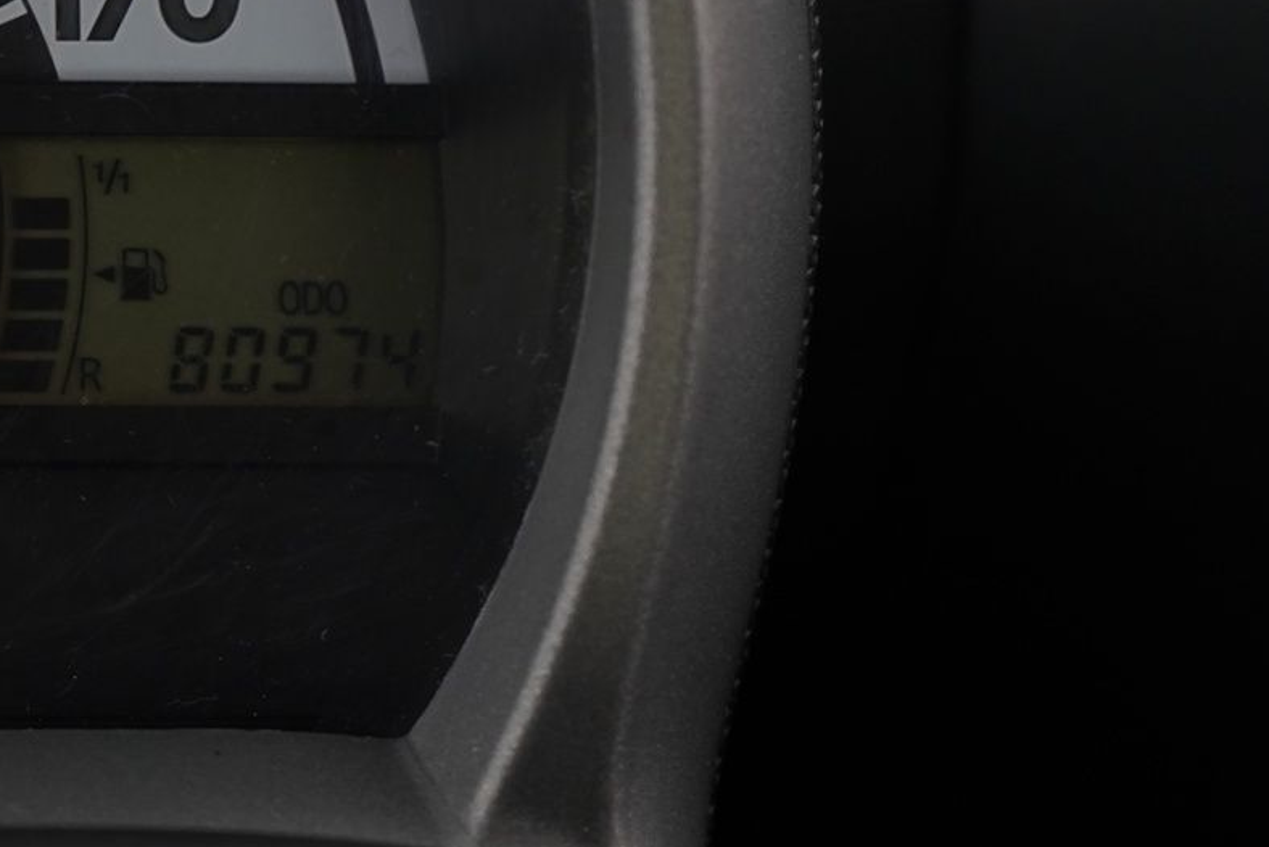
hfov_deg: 17.2
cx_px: -409
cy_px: -15
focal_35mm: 111
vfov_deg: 12.2
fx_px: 3914
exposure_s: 1/8
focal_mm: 35
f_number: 5
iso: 800
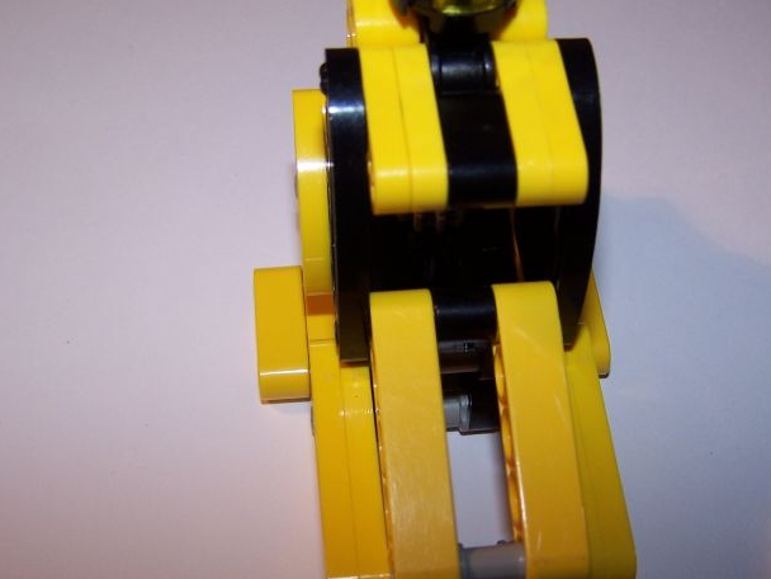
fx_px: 1114
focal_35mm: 50
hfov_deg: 38.1
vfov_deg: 29.1
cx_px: 443
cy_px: 342
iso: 80
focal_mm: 6.3
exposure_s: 1/60
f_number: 2.8
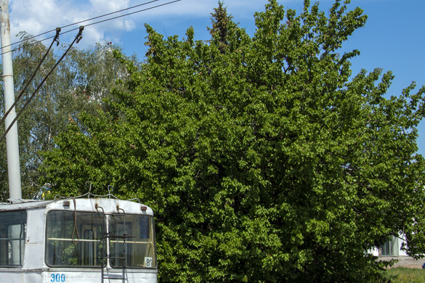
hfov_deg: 24.4
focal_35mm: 80
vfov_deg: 17.0
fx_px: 944
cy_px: 110
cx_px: 15
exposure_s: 1/800
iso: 100
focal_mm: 26
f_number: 10
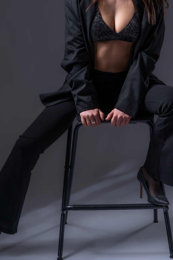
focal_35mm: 83
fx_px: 598
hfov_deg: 16.5
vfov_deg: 24.3
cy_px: 85
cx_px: 86
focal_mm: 50
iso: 100
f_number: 11
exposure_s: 1/160
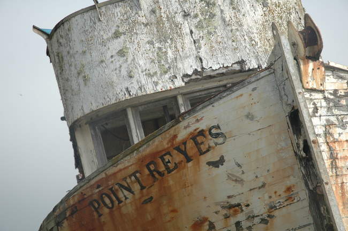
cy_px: 116
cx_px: 174
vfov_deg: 15.2
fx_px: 869
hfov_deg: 22.6
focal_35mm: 90
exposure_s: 1/800
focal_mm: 60
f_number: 5.6
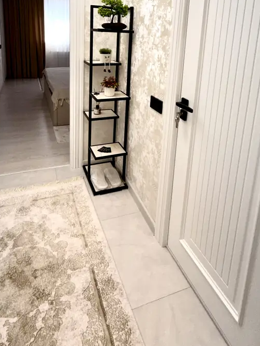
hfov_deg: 54.9
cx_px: 126
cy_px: 83
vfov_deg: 64.8
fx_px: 250
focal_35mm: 25
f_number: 2.2
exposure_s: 1/135
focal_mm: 2.22
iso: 64
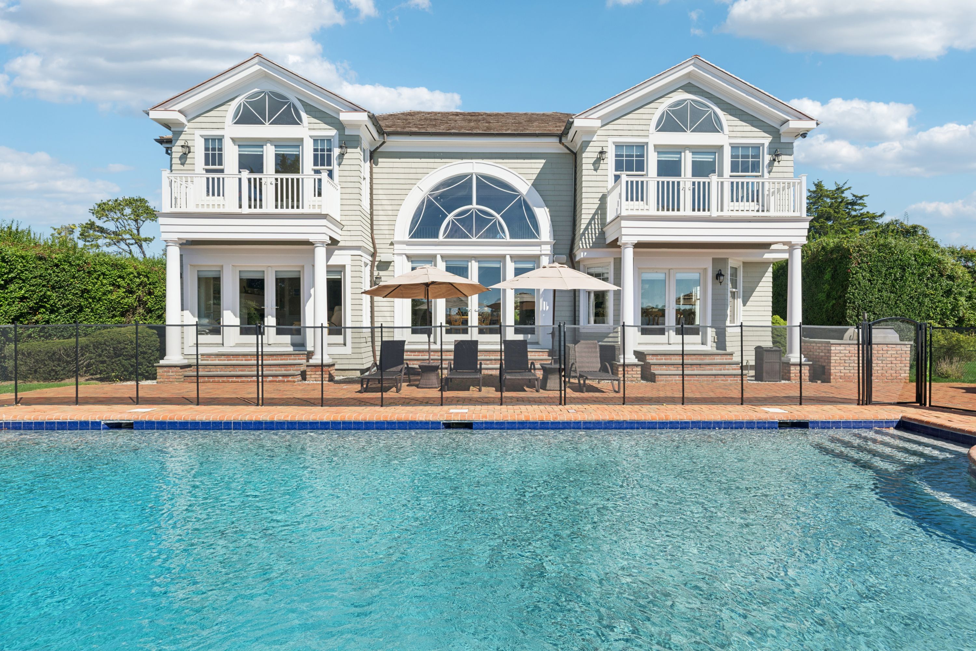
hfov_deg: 86.9
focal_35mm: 19
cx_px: 488
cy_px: 326
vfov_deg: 64.6
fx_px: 515
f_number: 8
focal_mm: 19
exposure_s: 1/500
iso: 125
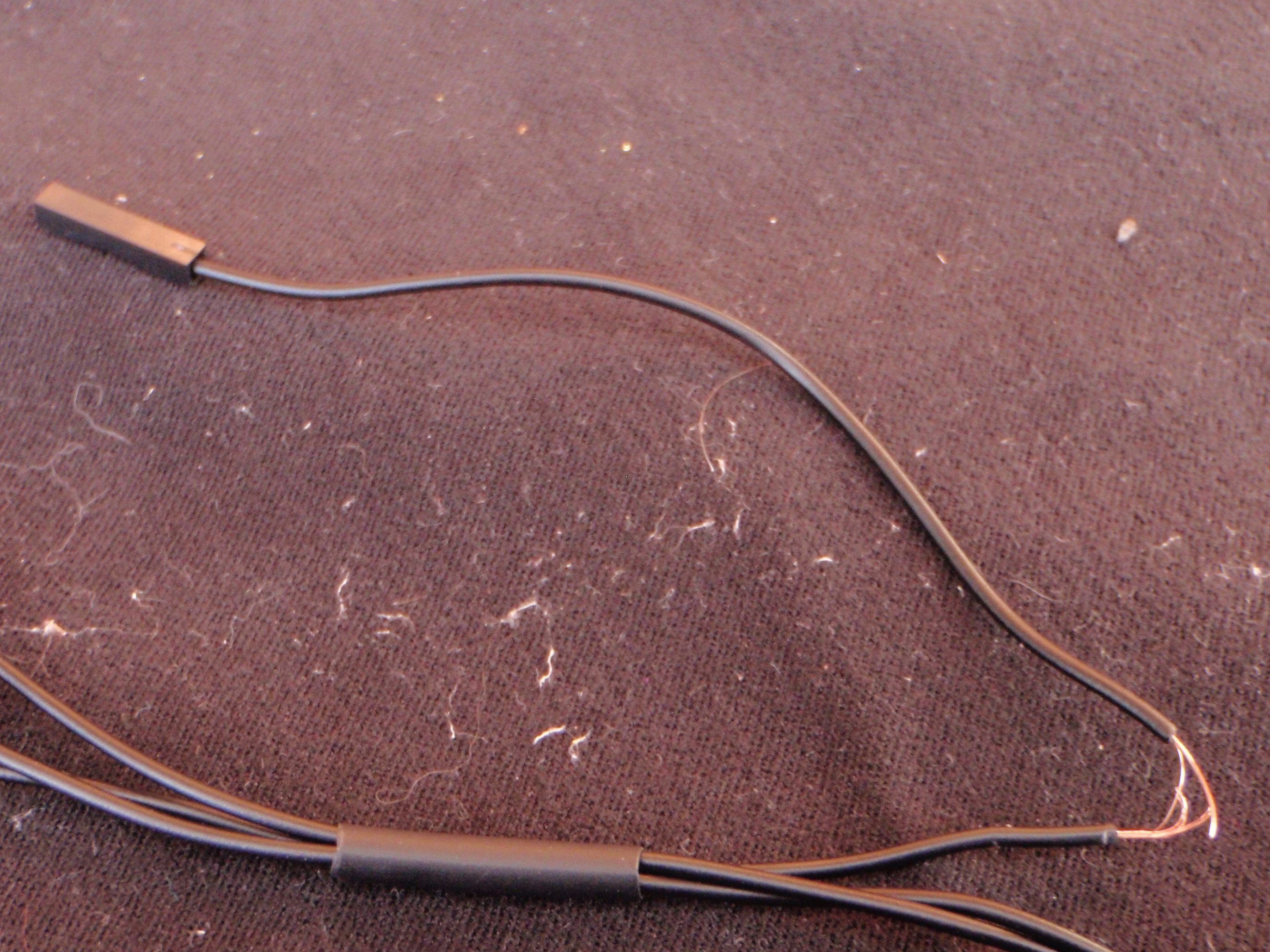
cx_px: 546
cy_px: 598
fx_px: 1908
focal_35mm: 52
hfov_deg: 36.8
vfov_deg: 27.9
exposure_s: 1/15
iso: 200
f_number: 4.1
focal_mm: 6.53
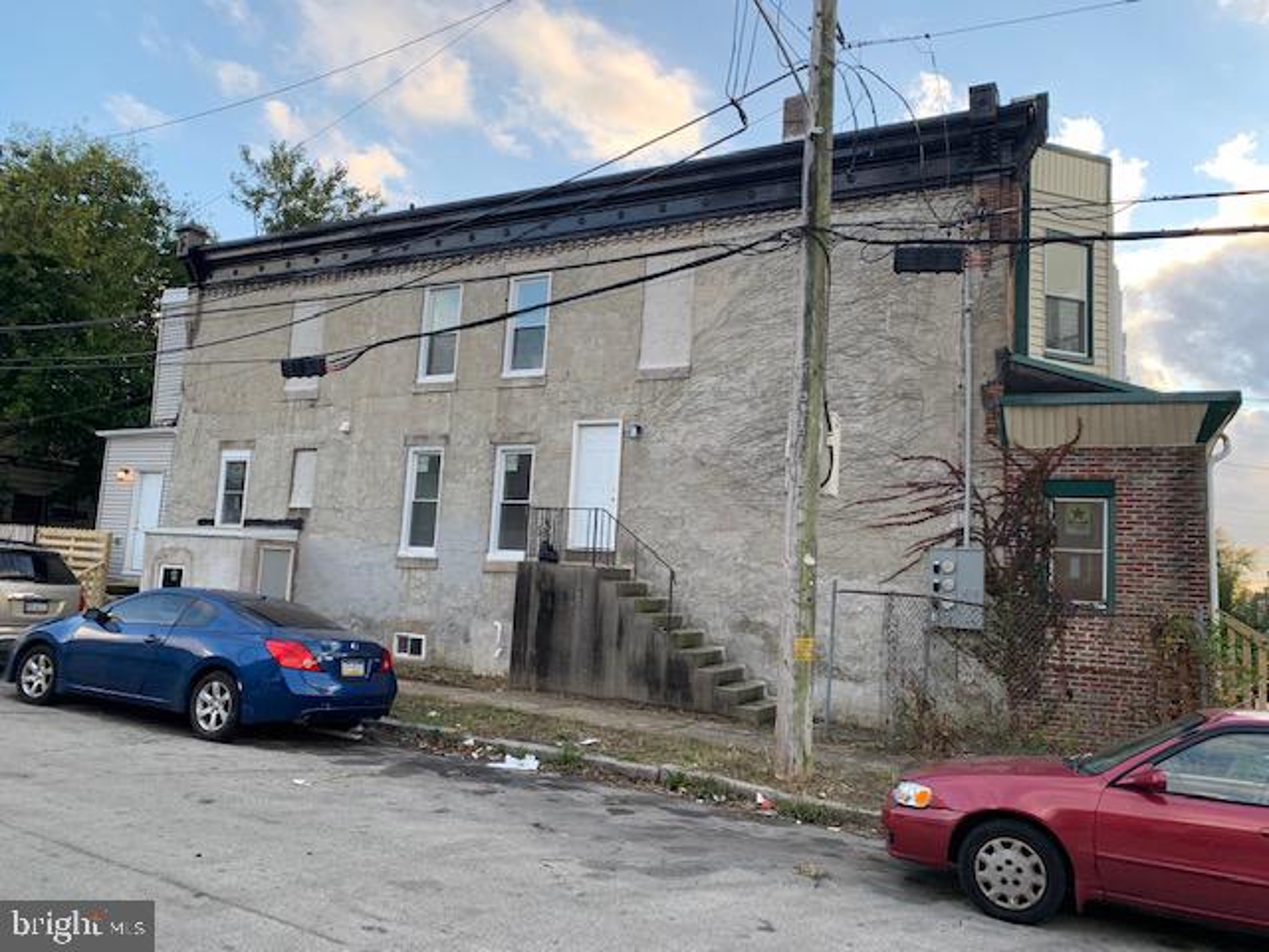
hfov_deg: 67.3
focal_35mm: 26
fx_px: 953
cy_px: 476
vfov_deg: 53.1
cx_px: 634
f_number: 1.8
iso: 25
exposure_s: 1/150
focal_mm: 4.25
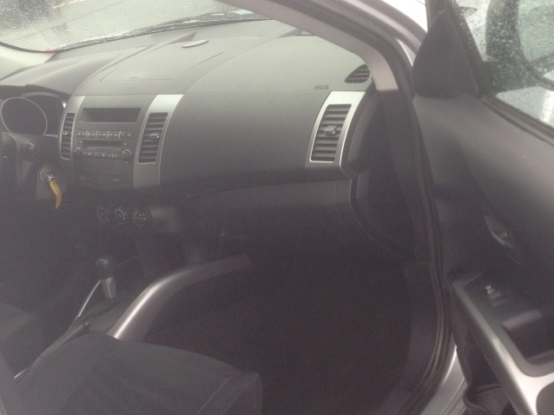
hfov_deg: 36.0
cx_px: 344
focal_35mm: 53
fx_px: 848
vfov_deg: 27.5
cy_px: 245
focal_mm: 4.13
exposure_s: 1/60
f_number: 2.4
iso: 50
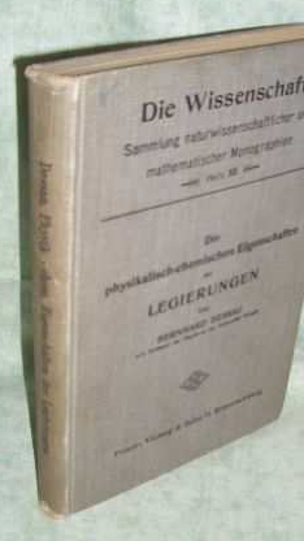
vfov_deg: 51.6
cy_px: 267
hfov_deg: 30.4
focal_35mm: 39
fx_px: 559
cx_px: 158
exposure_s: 1/60
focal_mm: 5.8
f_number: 2.6
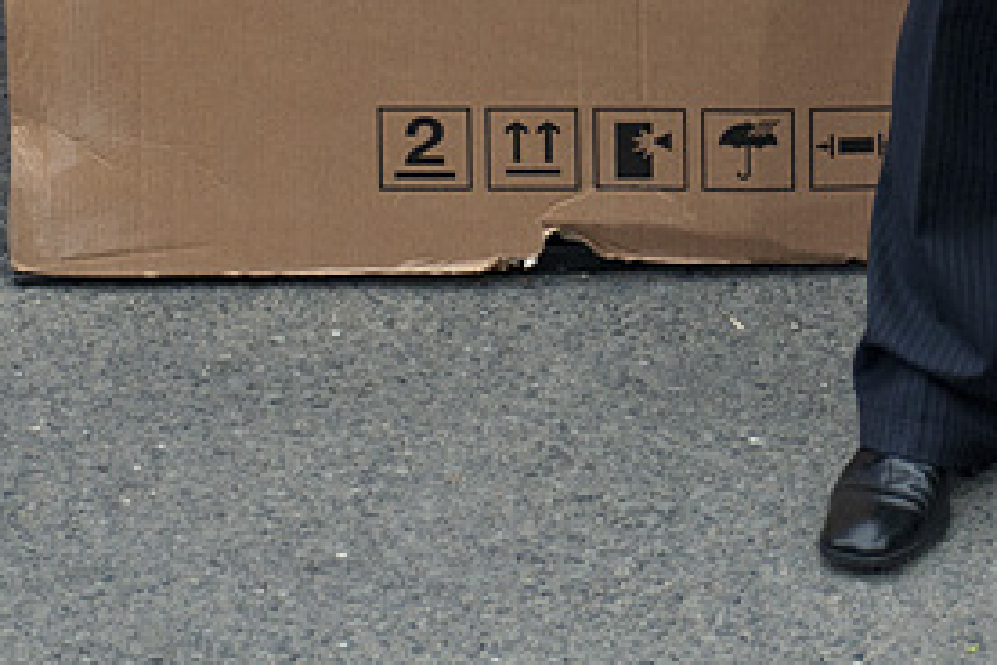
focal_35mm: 914
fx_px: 25311
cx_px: 806
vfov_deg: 1.5
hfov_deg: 2.3
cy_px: -90
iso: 400
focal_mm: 210
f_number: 6
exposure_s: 1/500
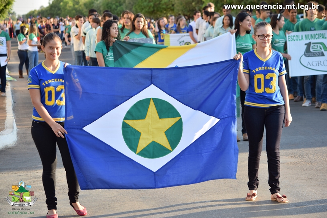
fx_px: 1253
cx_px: 164
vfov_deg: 9.9
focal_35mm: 138
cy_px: 109
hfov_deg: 14.9
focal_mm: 92
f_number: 4.5
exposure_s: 1/200
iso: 100
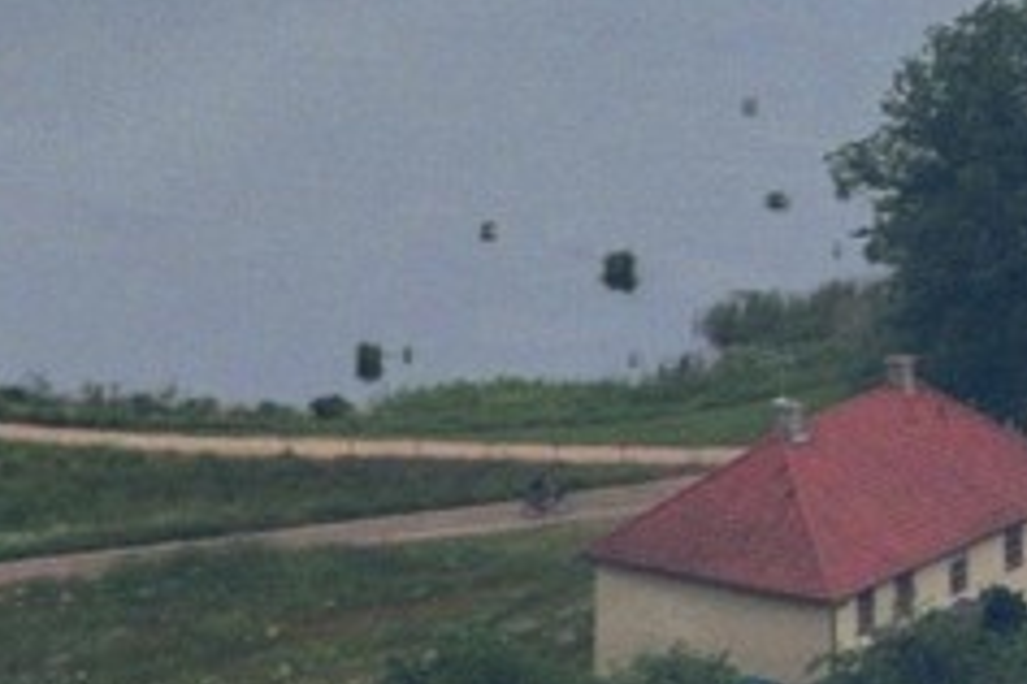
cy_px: -550
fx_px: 51888
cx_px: 3107
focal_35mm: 1819
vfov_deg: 0.8
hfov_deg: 1.1
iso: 200
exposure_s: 1/2500
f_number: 3.2
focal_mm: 180
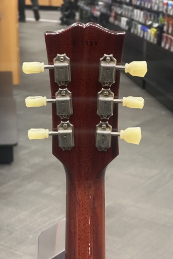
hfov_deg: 16.9
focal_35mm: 81
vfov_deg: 25.1
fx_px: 583
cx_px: 81
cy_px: 128
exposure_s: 1/60
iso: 500
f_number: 2.8
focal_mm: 9
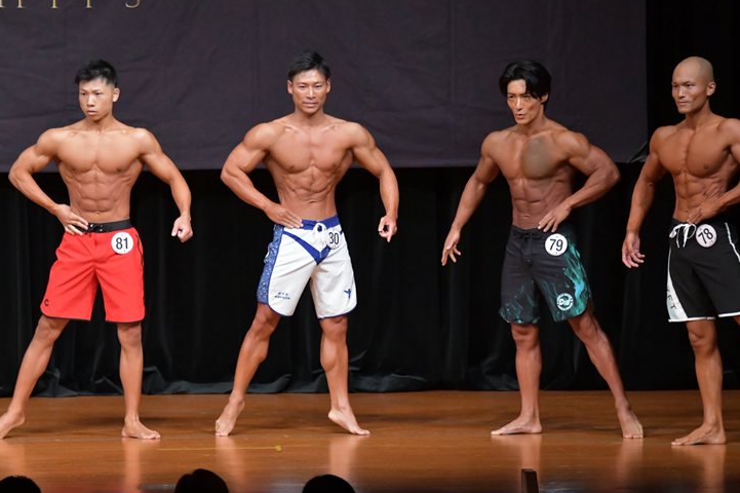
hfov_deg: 8.0
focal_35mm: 258
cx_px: 363
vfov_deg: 5.3
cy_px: 243
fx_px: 5301
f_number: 5.6
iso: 5000
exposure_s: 1/400
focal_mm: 160
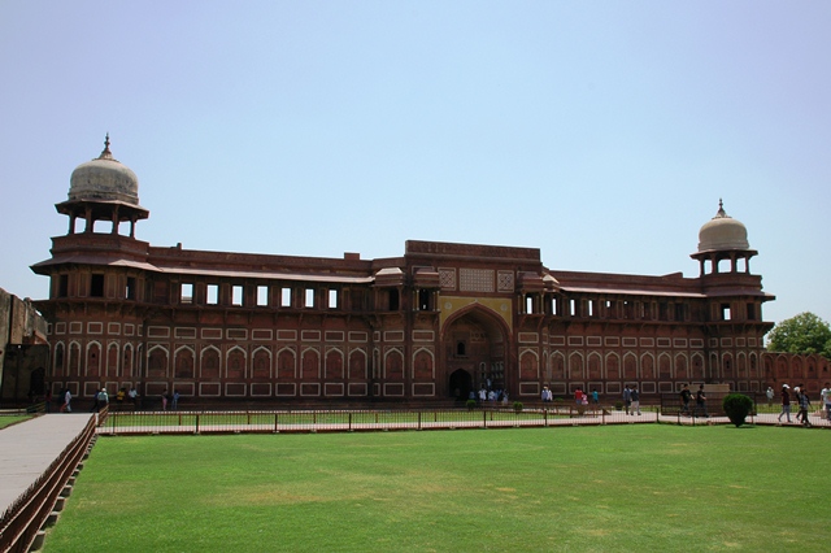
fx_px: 761
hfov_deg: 57.2
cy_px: 276
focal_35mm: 33
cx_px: 416
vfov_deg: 39.9
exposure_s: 1/400
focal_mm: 22
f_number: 11
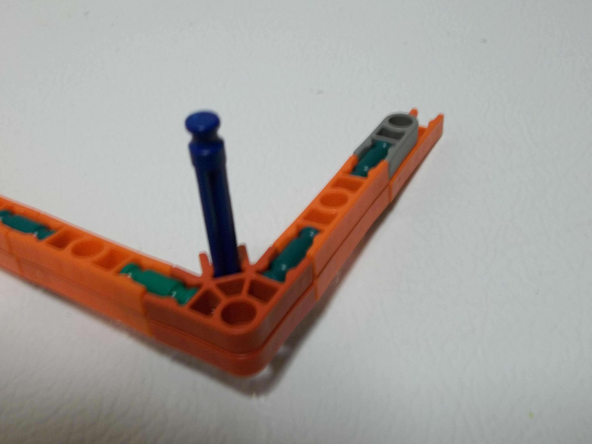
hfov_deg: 50.1
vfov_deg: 38.7
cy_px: 222
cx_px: 296
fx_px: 633
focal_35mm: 37
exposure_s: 1/10
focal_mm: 6.6
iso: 160
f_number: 4
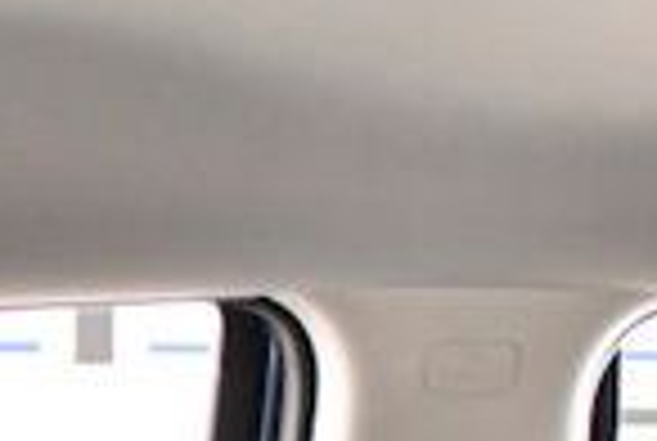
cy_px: 1492
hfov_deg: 7.7
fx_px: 4608
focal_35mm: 252
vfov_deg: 5.1
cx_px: -765
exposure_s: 1/125
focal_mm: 24
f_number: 3.5
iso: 1600
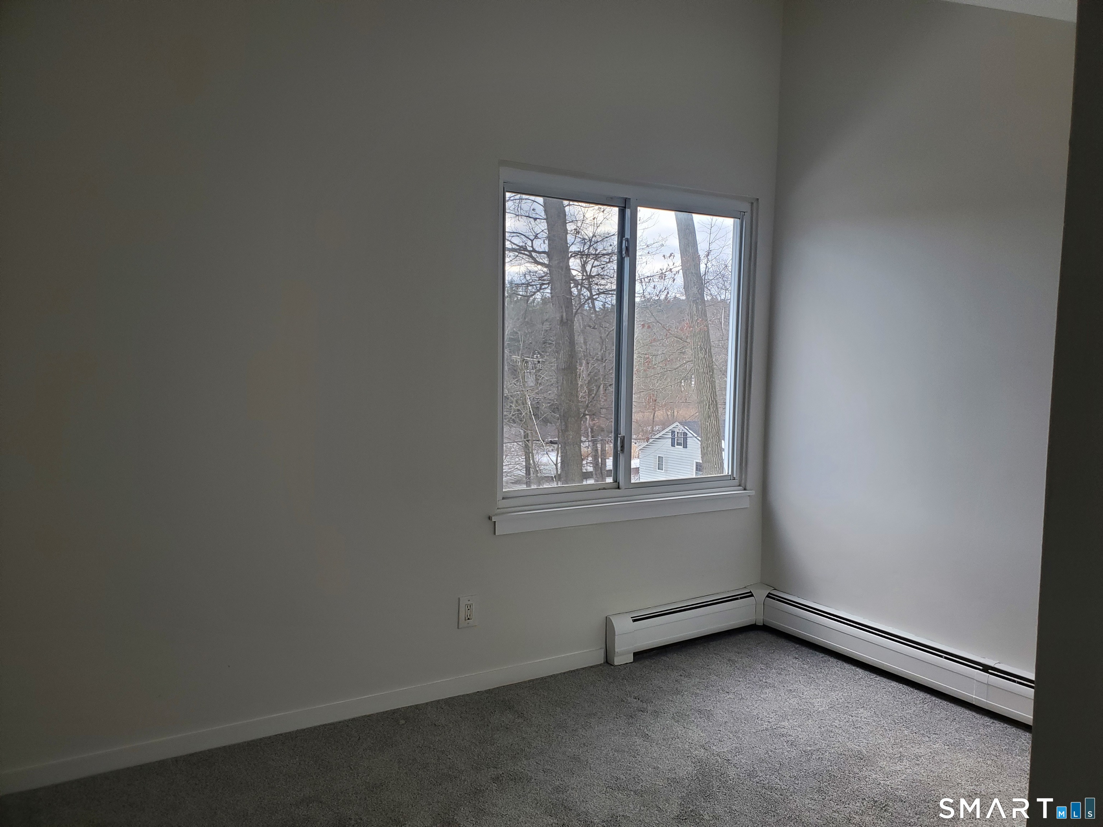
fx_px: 828
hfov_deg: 67.3
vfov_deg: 53.1
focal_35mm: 26
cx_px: 552
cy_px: 414
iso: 80
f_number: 2.4
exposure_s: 1/120
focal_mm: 4.3
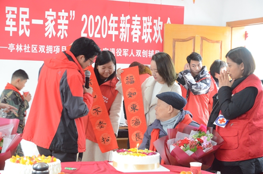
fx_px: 547
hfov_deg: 27.1
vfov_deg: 18.1
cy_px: 87
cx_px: 132
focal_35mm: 75
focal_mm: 50
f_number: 2.8
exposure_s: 1/45
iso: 3200
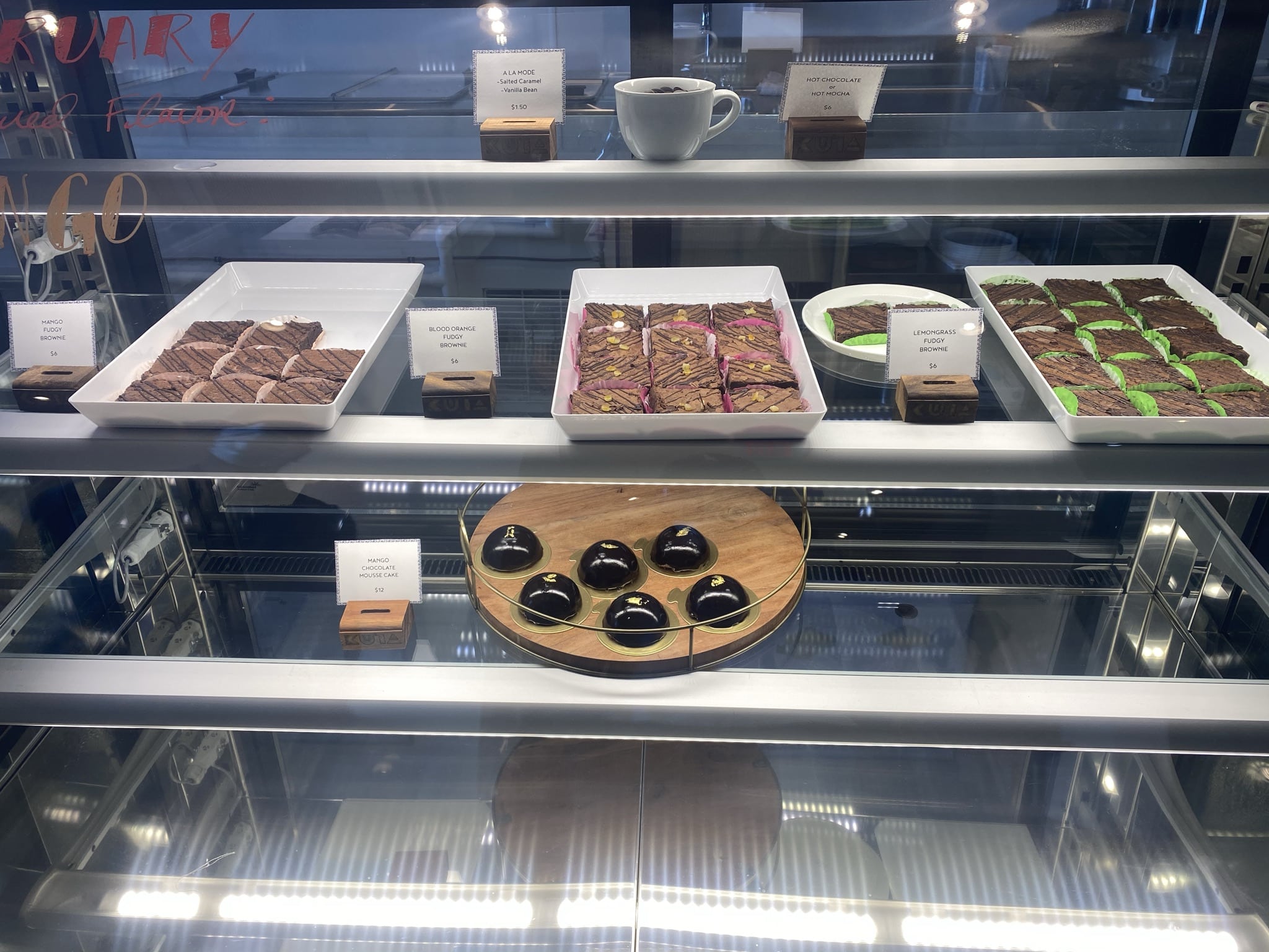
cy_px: 476
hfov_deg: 67.3
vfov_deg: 53.1
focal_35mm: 26
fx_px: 953
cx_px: 634
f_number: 1.8
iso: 32
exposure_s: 1/120
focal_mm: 4.25
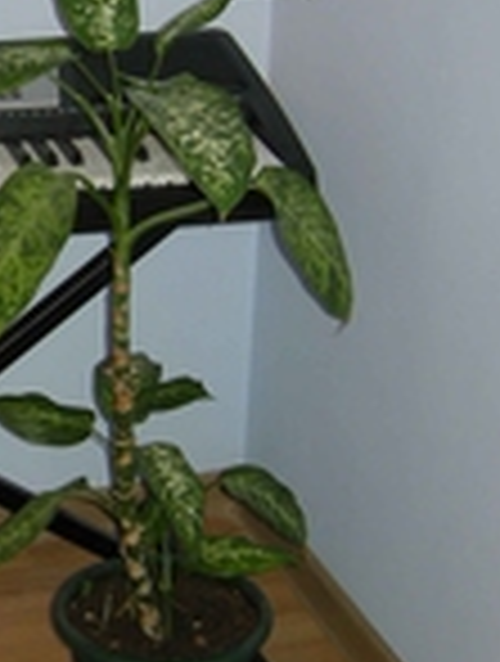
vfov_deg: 17.8
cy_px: 297
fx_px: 2109
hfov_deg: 13.0
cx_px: -189
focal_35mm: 110
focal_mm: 7.5
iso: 64
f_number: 2.7
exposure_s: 1/30
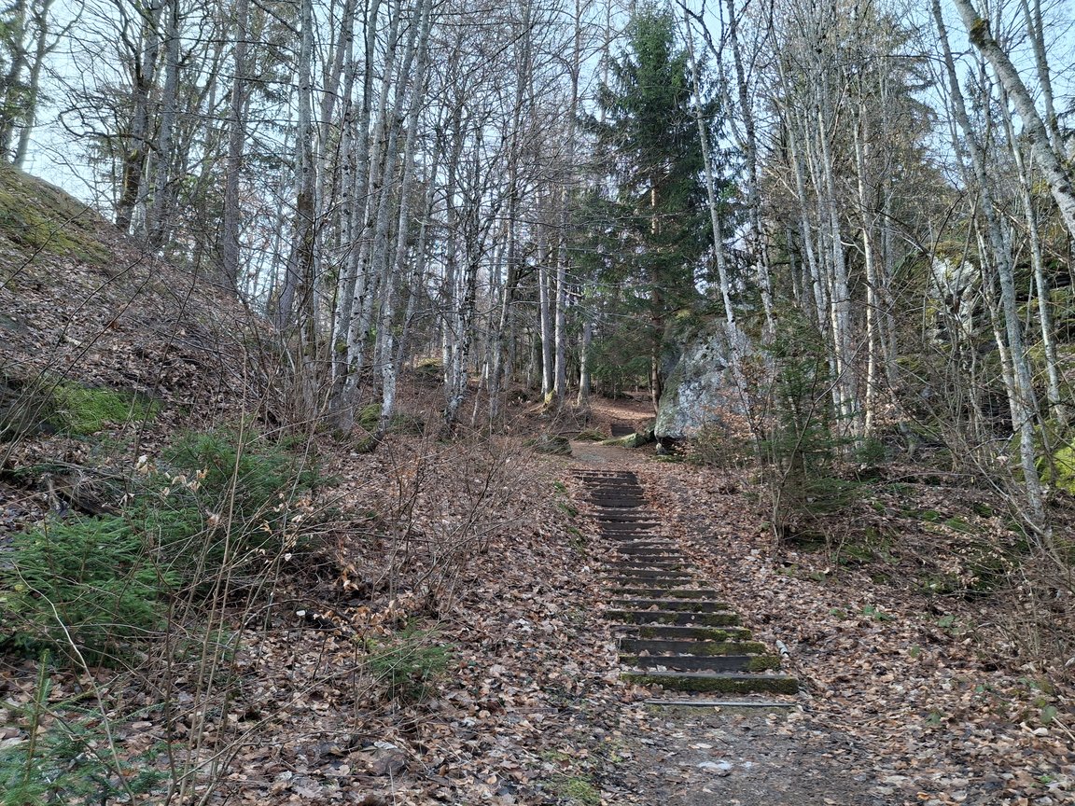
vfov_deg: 54.9
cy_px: 403
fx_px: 776
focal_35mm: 25
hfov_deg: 69.4
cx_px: 538
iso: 32
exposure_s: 1/244
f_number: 1.8
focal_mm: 4.69
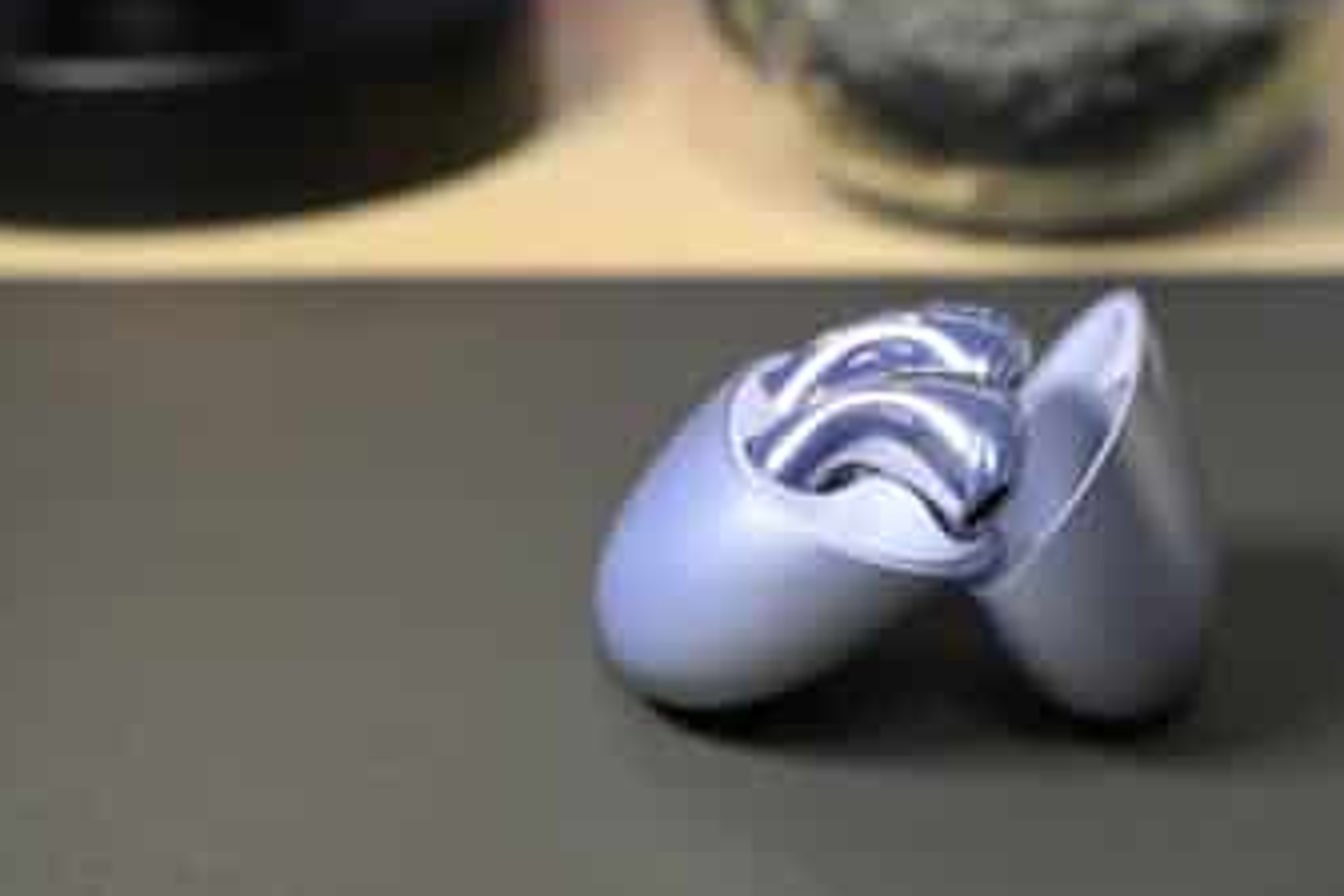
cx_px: 764
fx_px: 3248
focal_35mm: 87
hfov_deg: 23.4
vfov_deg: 15.7
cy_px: 412
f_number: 7.1
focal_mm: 75
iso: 2800
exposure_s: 1/80
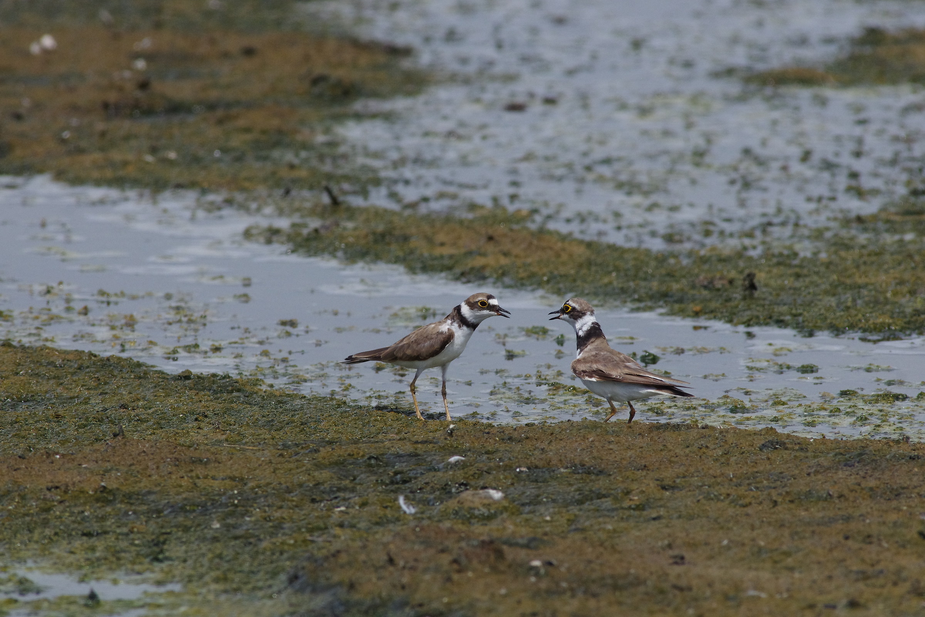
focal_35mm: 840
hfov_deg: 2.5
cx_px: 462
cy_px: 308
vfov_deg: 1.6
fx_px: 21582
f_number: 10
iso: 1250
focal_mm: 560
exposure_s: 1/800
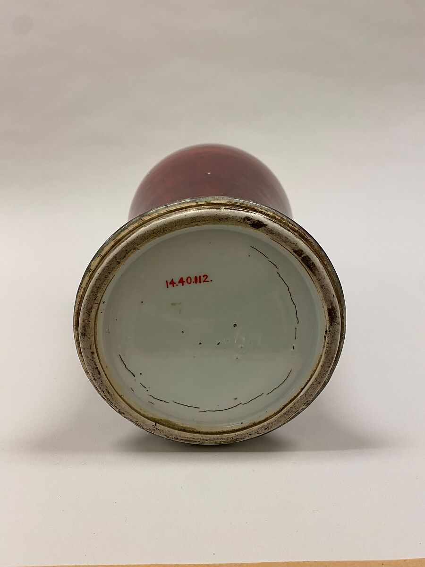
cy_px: 284
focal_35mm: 26
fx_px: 426
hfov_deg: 53.1
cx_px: 212
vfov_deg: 67.3
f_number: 1.8
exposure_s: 1/60
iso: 100
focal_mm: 4.25
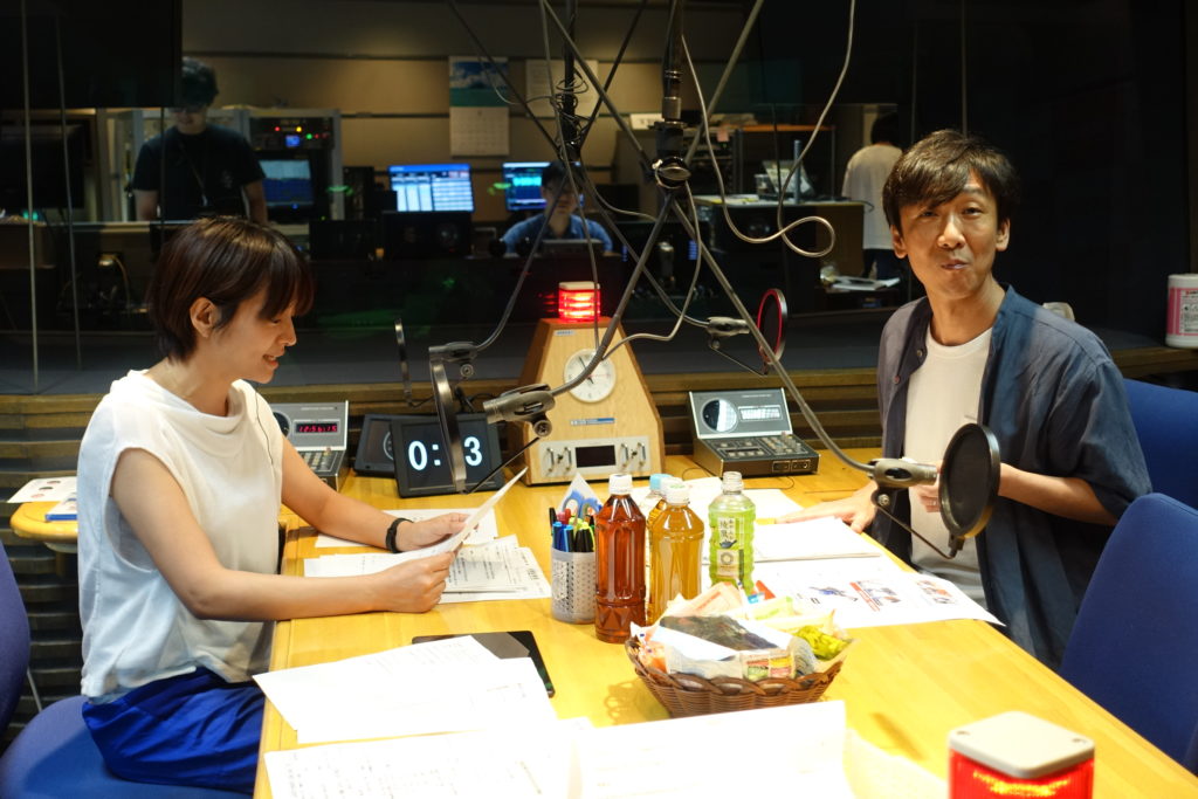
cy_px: 400
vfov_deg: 29.9
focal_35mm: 45
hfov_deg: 43.6
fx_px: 1498
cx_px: 599
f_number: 2.8
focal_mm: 16.62
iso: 500
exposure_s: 1/50
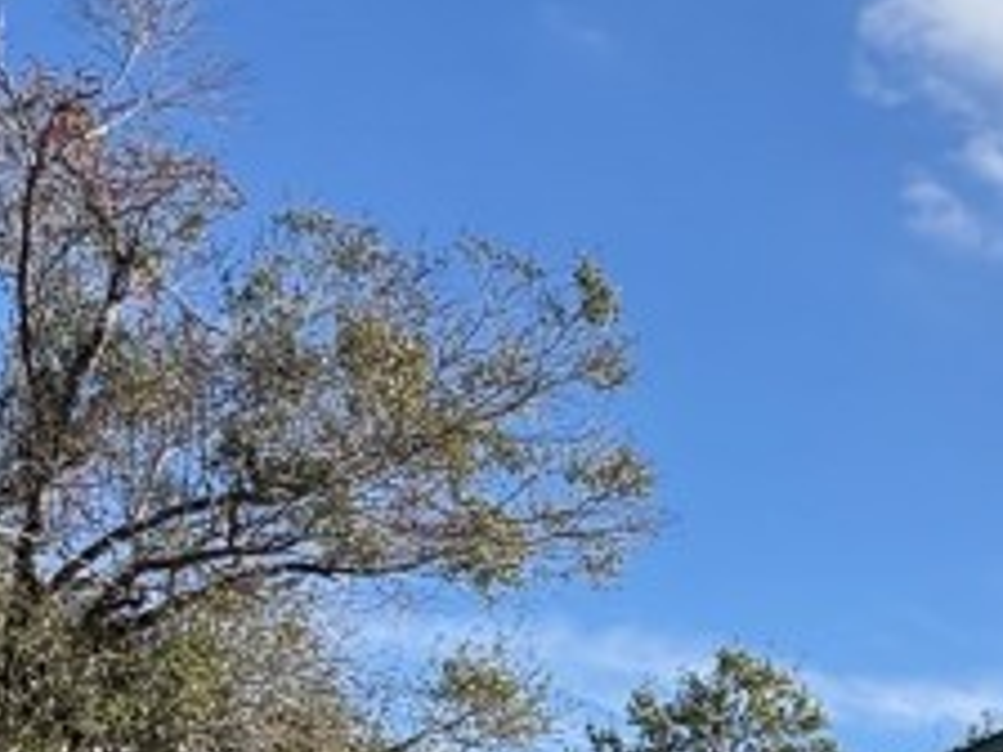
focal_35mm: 64
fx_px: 1854
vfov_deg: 18.5
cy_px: 1307
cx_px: 1410
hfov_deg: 24.9
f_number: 2.2
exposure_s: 1/993
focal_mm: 2.22
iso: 50
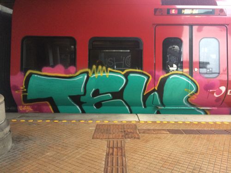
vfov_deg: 46.8
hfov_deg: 60.0
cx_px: 116
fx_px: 200
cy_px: 86
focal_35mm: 30
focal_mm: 4.12
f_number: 2.2
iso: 200
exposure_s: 1/30
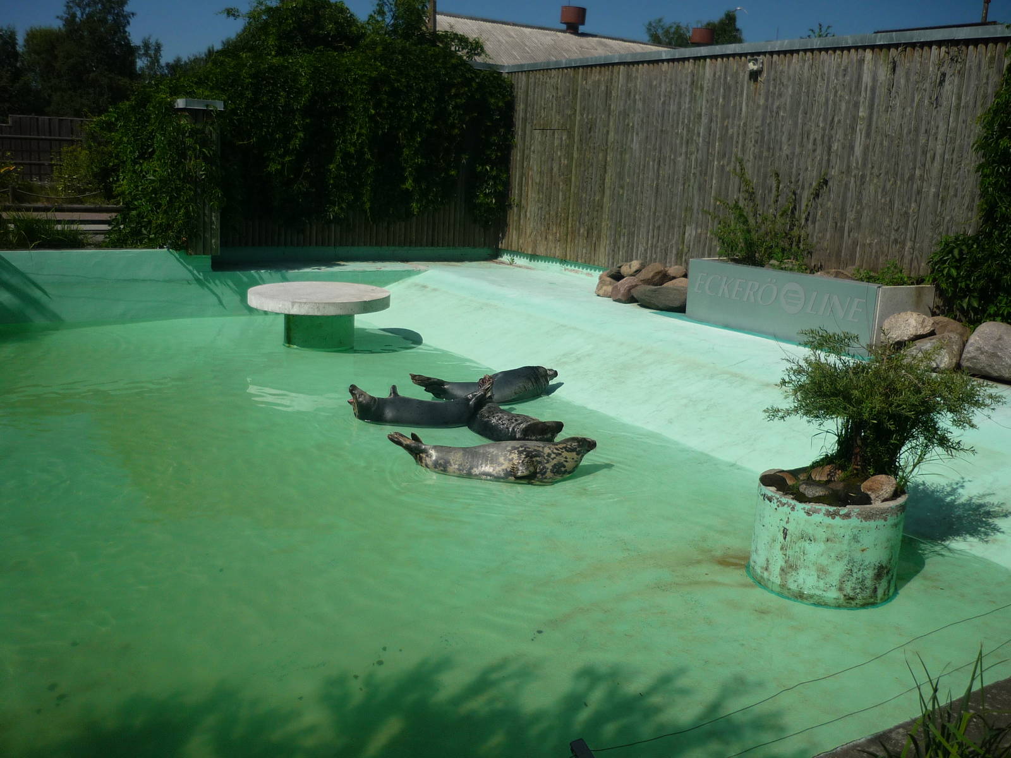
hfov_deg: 55.4
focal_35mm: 33
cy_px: 379
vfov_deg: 42.9
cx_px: 506
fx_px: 964
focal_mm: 5.5
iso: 100
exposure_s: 1/500
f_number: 8
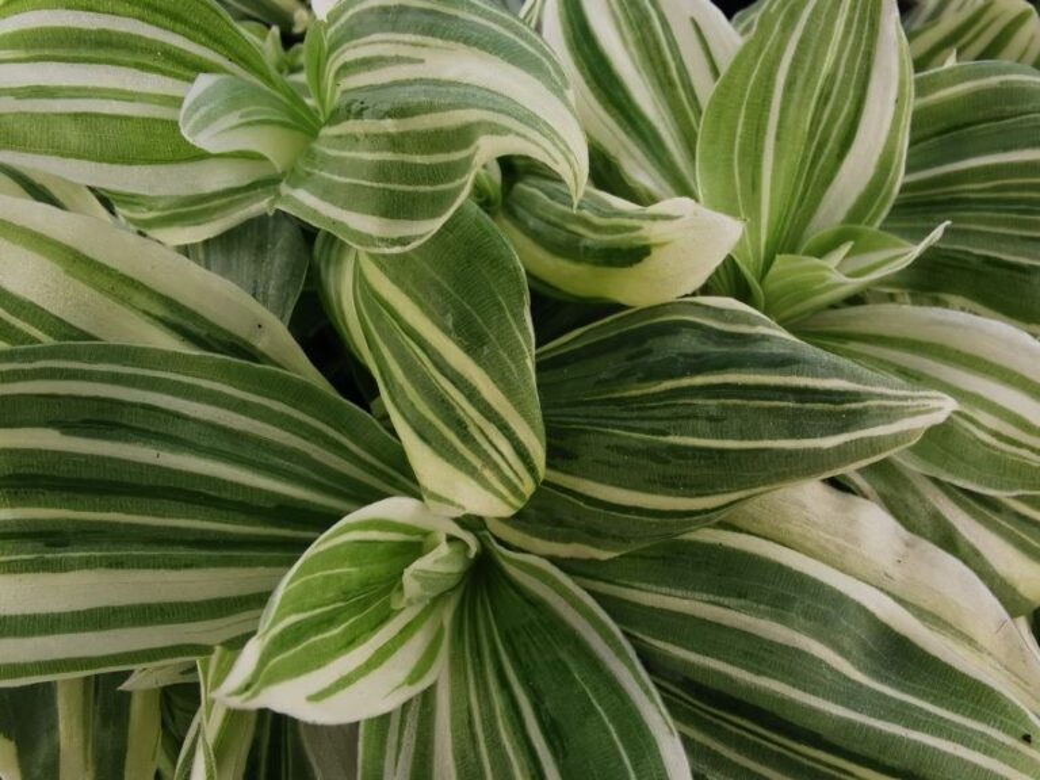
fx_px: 781
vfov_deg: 53.1
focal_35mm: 26
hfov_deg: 67.3
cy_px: 390
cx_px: 520
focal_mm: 2.26
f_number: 2.2
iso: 64
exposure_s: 1/100
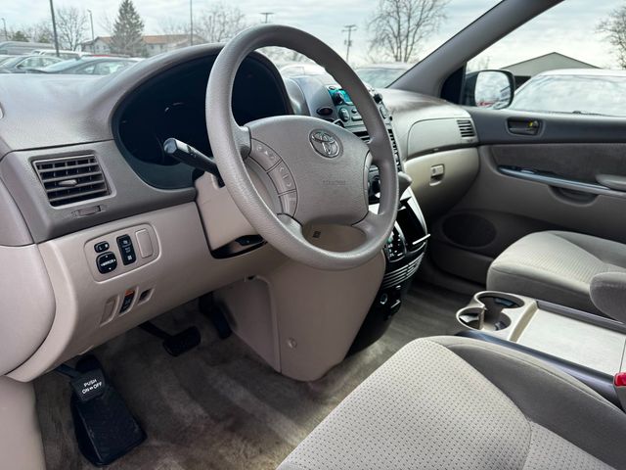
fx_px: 434
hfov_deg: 71.6
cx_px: 313
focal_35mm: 24
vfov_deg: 56.8
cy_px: 235
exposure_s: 1/470
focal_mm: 6.76
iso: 80
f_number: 1.78
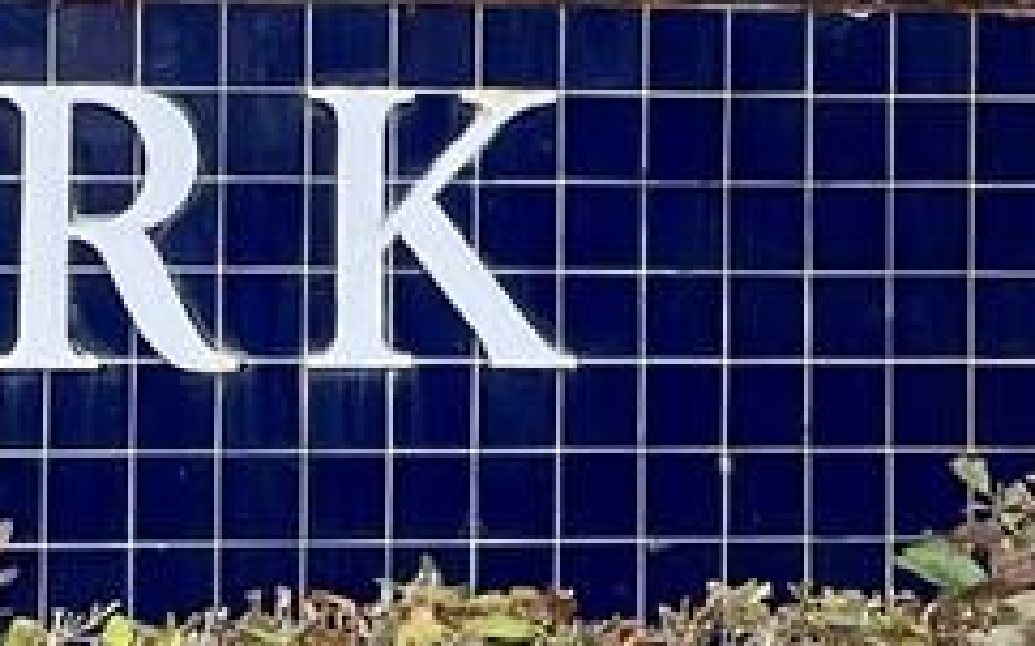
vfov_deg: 7.0
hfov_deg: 11.2
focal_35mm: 182
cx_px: -334
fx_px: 5131
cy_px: -552
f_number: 1.5
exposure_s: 1/635
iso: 50
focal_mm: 5.7
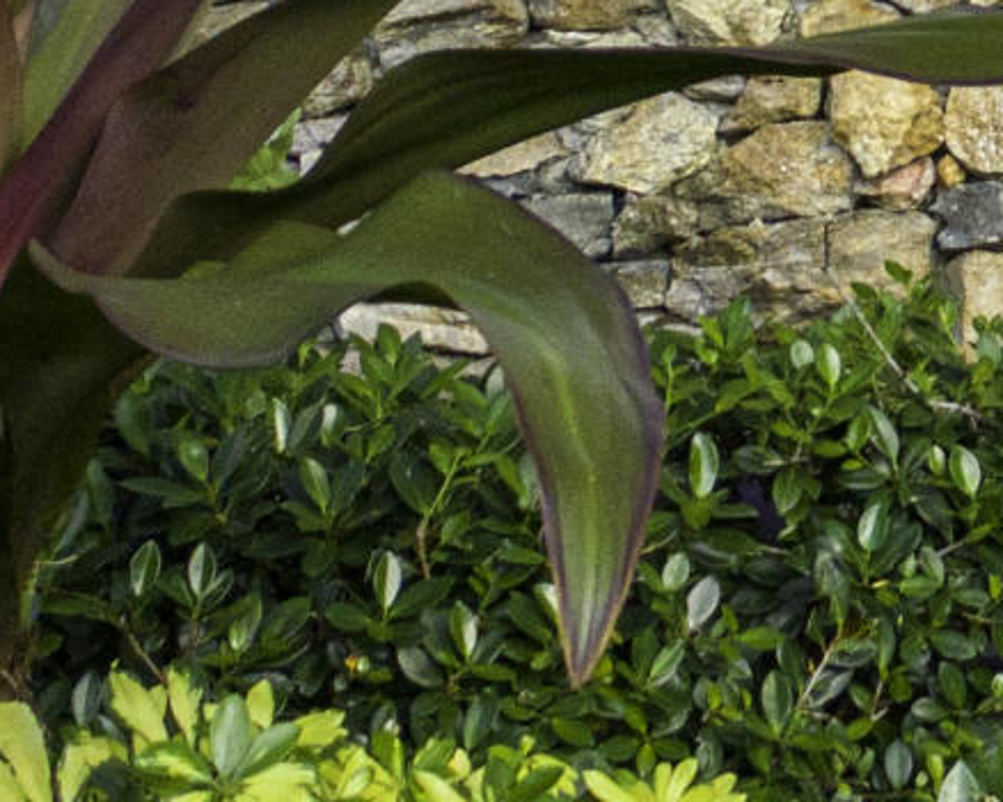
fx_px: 5341
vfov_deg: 8.3
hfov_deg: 10.1
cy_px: -667
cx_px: 1892
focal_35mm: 180
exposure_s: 1/50
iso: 100
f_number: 2.8
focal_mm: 10.26
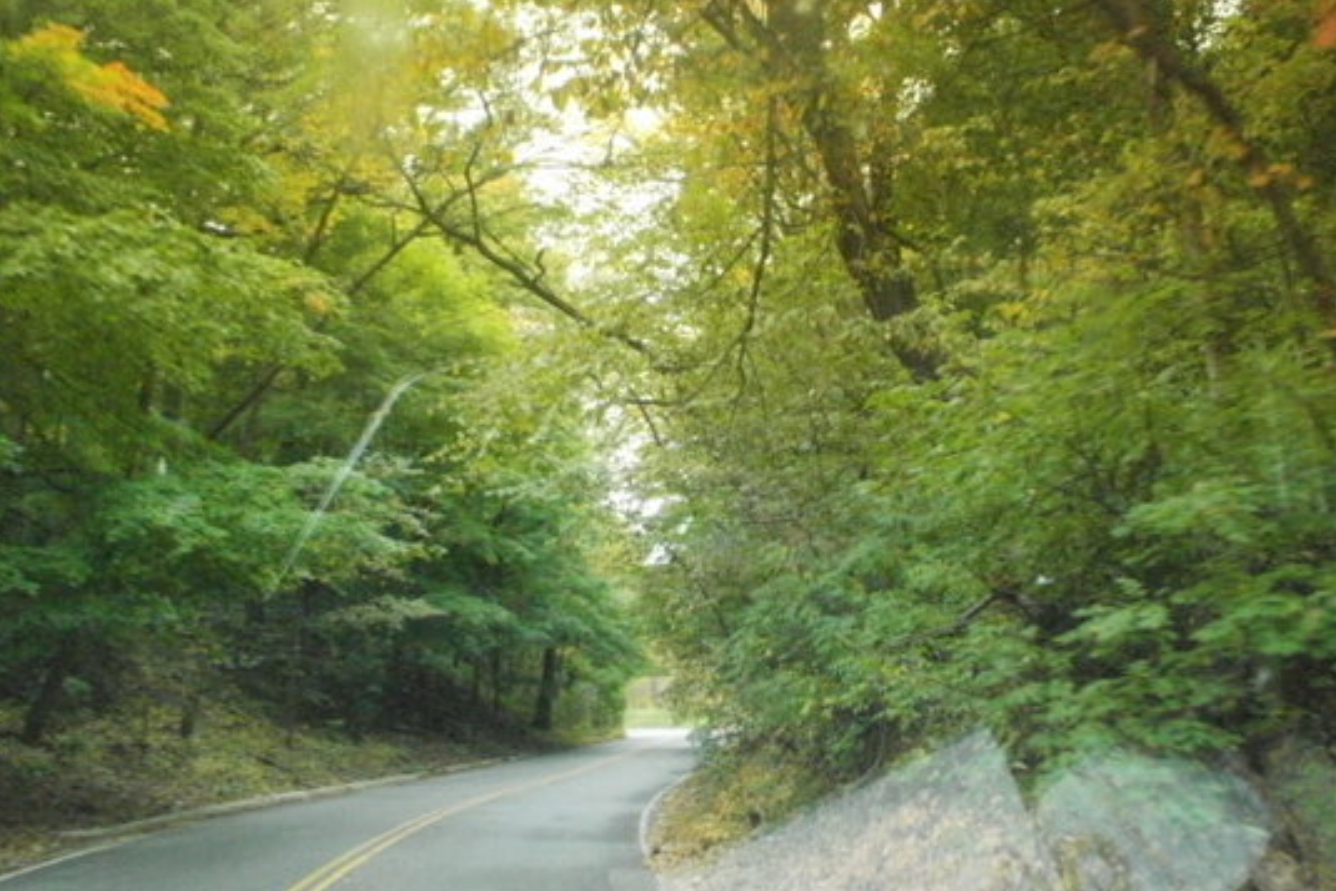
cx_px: 732
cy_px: 412
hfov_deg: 46.3
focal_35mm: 42
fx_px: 1559
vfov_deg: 31.9
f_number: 5.6
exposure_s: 1/125
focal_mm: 6.3
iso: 800
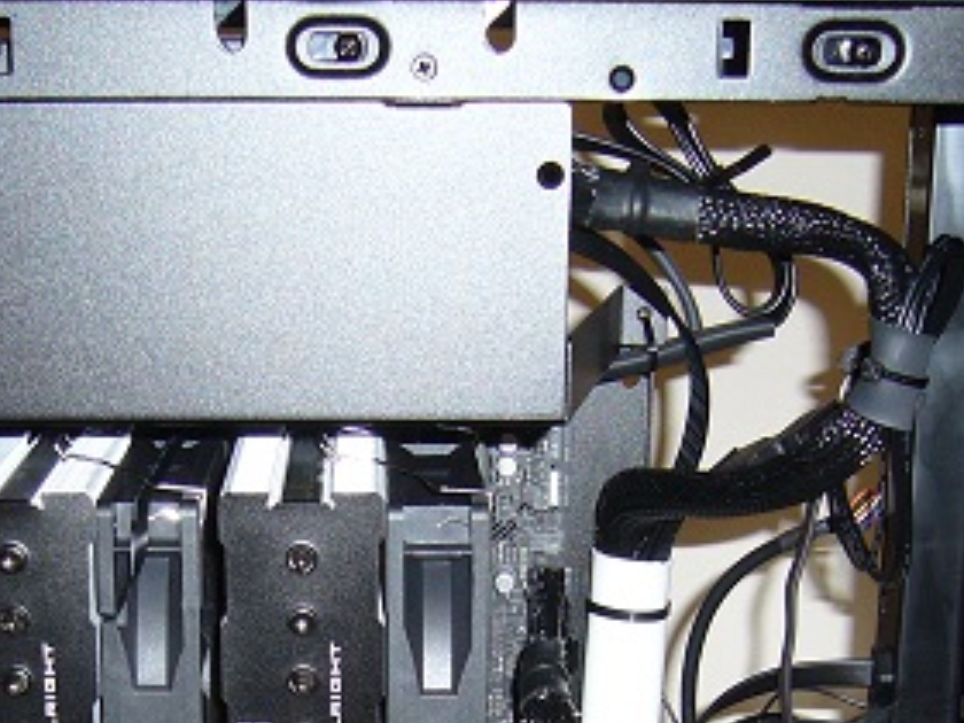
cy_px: 754
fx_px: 2228
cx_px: 389
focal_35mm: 80
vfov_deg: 17.9
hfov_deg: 24.4
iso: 100
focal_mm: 5.8
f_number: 2.8
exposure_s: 1/30
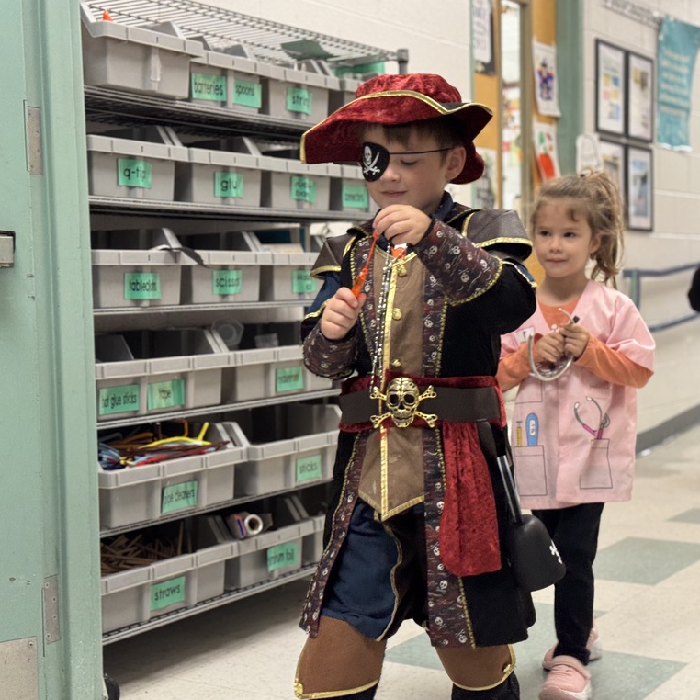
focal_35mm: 57
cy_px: 349
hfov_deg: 30.0
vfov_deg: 30.0
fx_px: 1304
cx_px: 393
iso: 100
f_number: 1.78
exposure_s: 1/60
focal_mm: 6.76
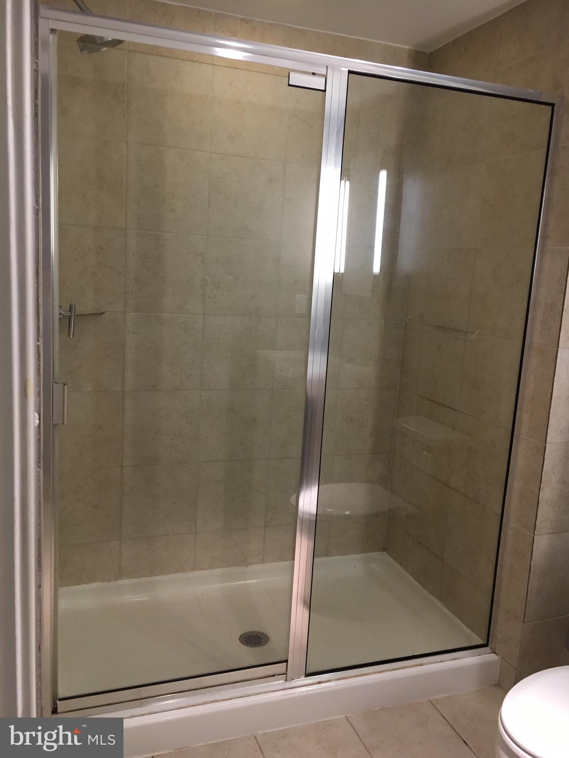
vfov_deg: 61.7
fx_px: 636
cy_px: 379
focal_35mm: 29
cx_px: 284
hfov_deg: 48.2
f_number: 2.2
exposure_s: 1/30
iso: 100
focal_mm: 4.15
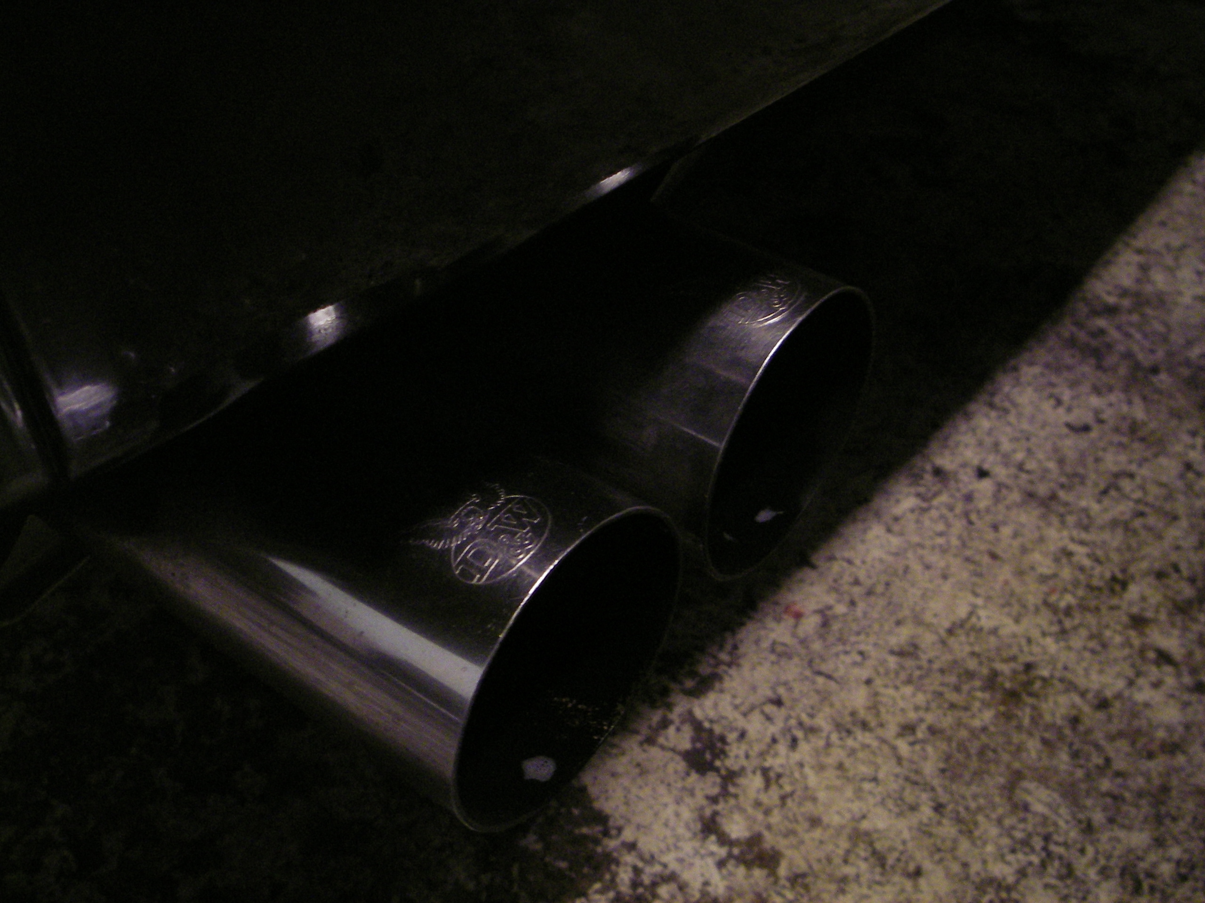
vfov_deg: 37.7
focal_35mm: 38
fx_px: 1323
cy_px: 452
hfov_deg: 49.0
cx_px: 602
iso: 200
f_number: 3.3
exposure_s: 1/4
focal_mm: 6.3
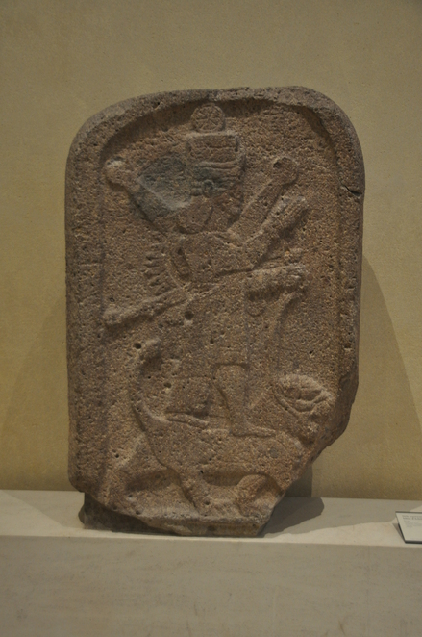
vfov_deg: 46.5
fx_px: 741
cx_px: 211
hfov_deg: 31.8
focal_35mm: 42
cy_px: 318
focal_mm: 28
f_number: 4
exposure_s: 1/30
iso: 800
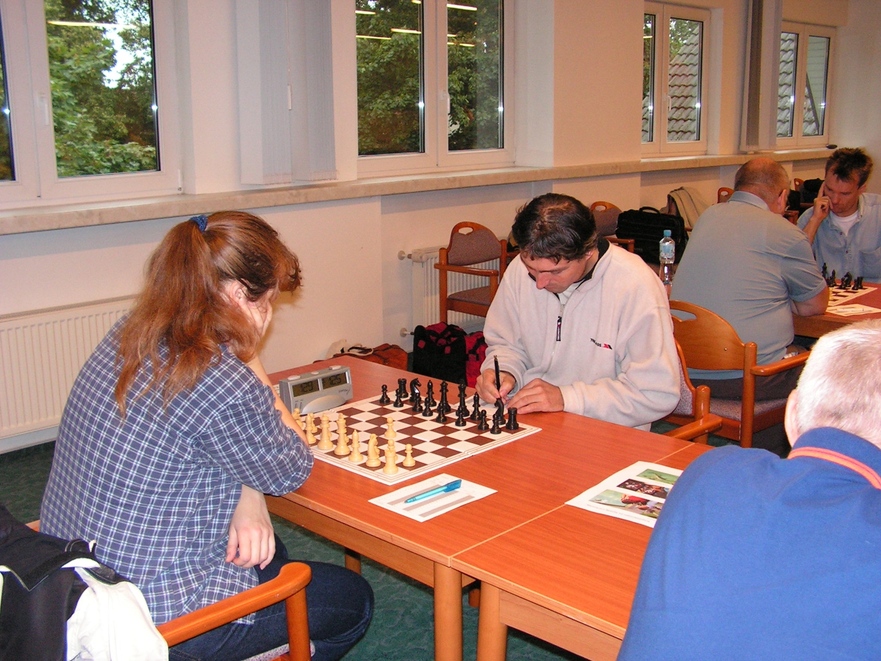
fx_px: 967
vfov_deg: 37.7
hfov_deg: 49.0
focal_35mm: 38
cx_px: 440
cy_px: 330
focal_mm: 6.4
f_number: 3.2
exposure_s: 1/40
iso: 200
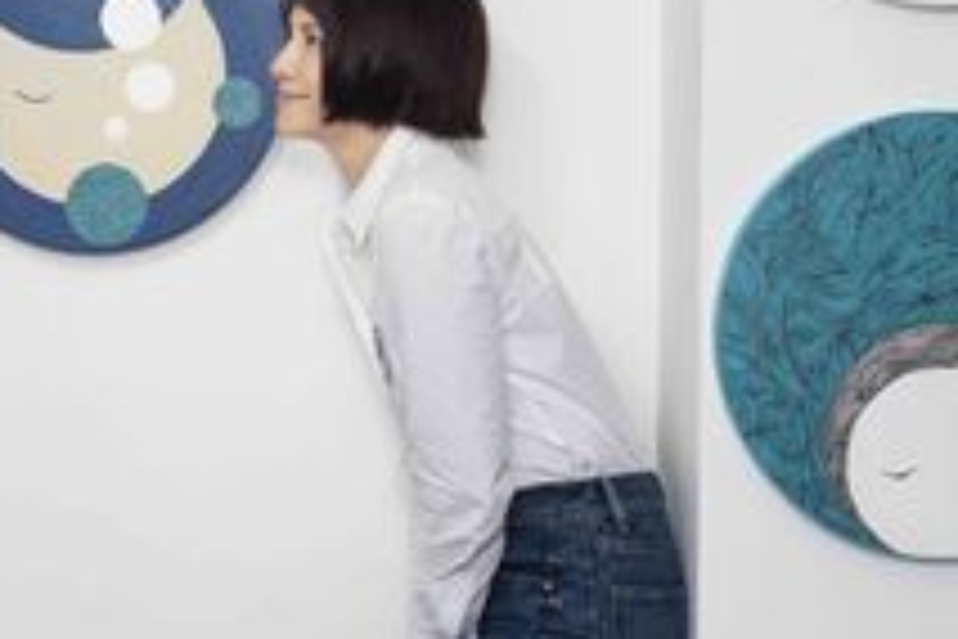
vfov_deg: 15.8
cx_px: 382
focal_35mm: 86
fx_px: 2288
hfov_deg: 23.6
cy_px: 180
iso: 250
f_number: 6.4
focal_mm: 55.5
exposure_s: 1/250
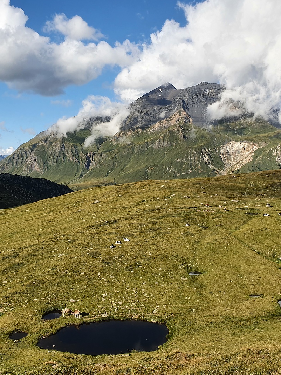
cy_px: 186
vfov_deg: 52.6
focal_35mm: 35
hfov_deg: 40.6
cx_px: 127
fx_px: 379
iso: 50
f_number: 2.4
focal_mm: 4.32
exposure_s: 1/1396
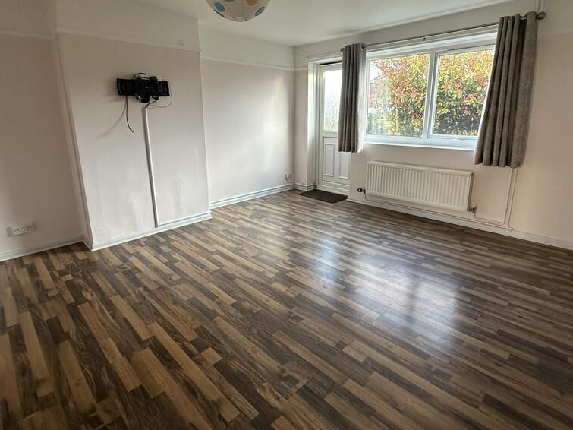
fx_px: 314
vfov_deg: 68.4
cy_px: 186
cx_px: 285
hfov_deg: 84.7
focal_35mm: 19
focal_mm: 2.22
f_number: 2.2
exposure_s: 1/99
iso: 125
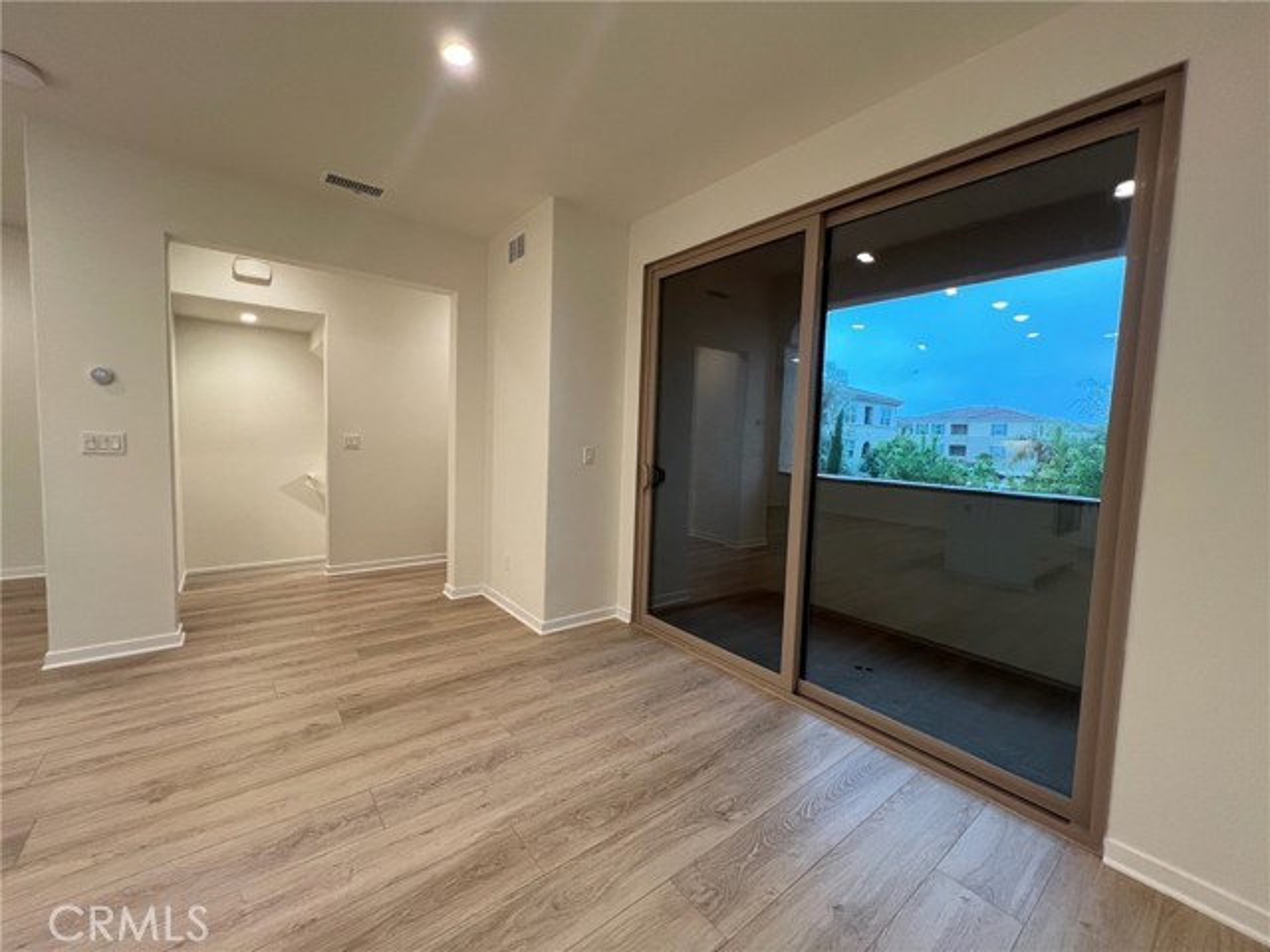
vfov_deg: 89.9
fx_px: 477
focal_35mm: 13
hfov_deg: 106.2
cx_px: 635
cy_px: 476
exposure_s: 1/120
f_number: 1.8
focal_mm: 1.57
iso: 200
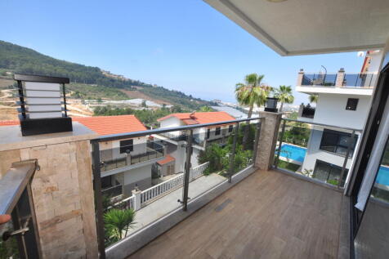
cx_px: 194
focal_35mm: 15
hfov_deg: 100.4
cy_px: 130
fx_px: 162
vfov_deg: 77.3
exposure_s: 1/100
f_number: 11
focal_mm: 10
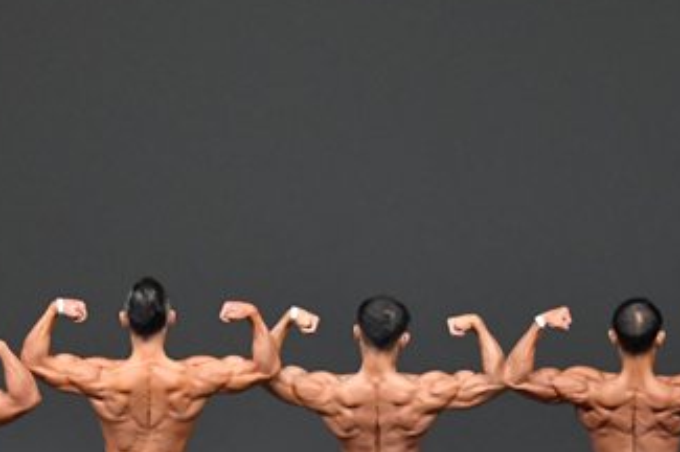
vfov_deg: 3.4
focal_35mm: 401
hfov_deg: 5.1
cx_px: 143
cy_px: 444
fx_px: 7567
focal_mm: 112
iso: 4000
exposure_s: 1/400
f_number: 5.6
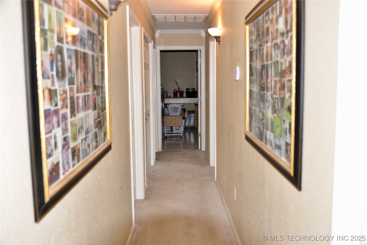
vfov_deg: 41.1
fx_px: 326
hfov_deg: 58.7
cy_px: 122
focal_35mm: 32
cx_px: 184
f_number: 3.8
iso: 320
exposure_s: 1/60
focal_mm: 32
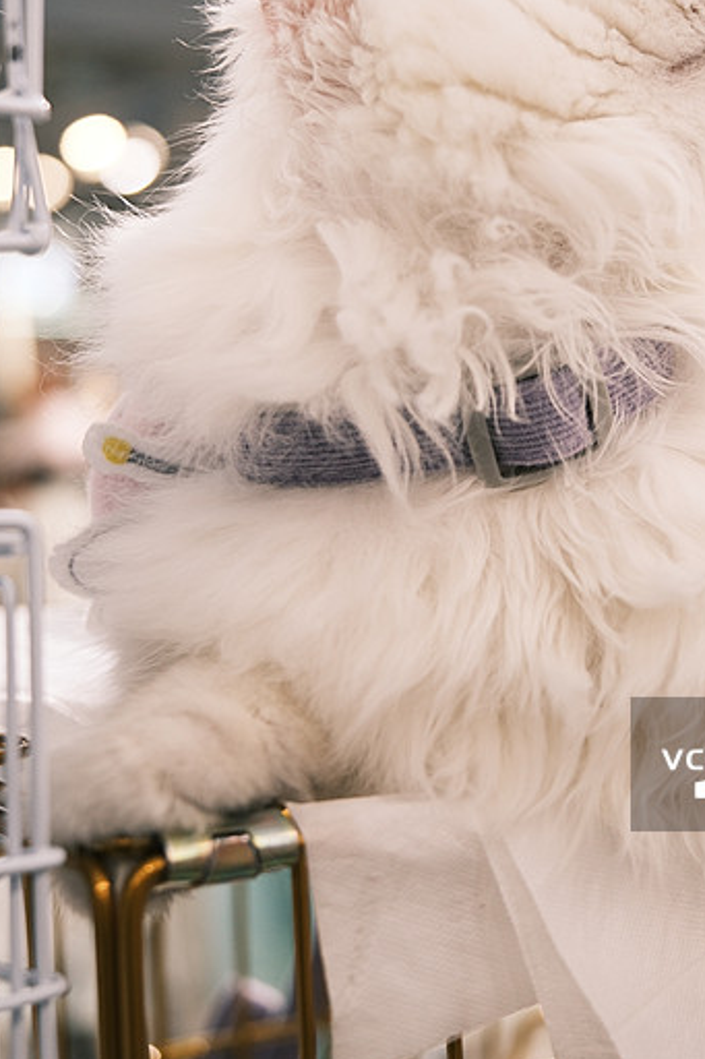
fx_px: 1881
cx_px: 541
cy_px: 376
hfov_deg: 21.0
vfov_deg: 31.2
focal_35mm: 64
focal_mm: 27.2
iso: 500
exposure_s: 1/100
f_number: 2.8
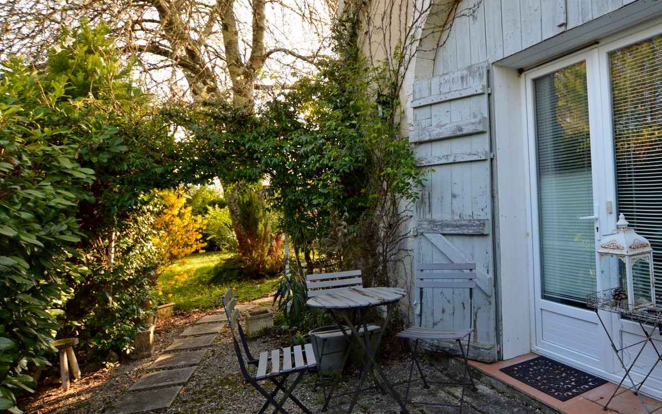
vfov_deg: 52.8
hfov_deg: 74.2
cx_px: 454
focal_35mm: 23
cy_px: 177
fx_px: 415
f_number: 5.6
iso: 320
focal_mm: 10
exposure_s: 1/125
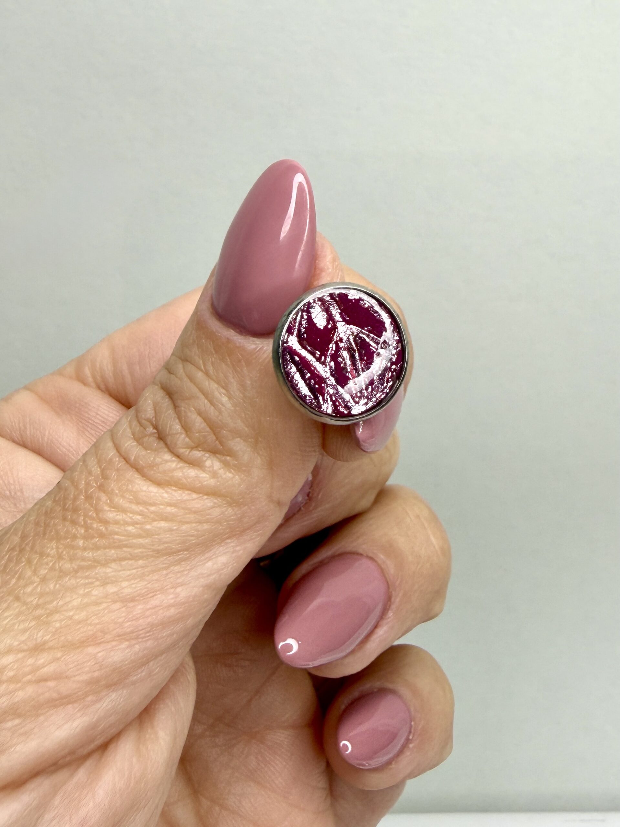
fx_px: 573
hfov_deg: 56.8
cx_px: 310
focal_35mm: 24
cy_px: 414
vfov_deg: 71.6
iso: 50
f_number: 2.2
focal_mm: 2.22
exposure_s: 1/100
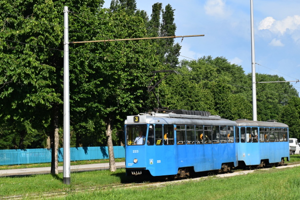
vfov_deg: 13.8
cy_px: 74
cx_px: 203
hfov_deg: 20.5
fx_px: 825
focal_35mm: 99
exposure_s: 1/400
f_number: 10
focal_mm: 40
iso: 200
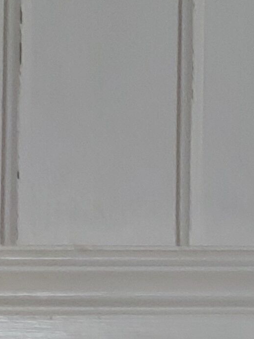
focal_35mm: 161
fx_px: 1575
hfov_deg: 8.5
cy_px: 550
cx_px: 588
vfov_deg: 11.6
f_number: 1.8
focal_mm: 5.23
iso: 400
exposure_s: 1/24
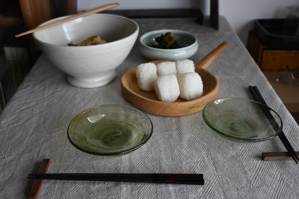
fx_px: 316
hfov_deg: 50.7
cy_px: 102
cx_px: 149
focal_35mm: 38
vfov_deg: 35.1
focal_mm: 24
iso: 400
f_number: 4.2
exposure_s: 1/160
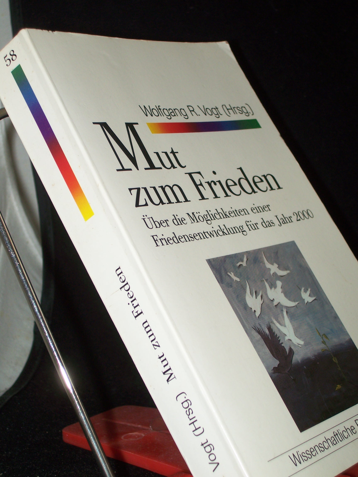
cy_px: 238
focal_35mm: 66
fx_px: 910
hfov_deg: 22.3
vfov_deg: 29.4
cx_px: 179
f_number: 3.6
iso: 80
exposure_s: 1/80
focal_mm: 11
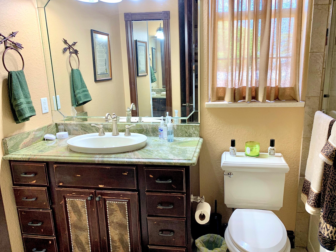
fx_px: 272
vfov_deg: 49.7
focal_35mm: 28
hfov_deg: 63.4
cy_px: 132
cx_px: 180
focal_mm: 4.25
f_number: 1.8
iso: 100
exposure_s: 1/65
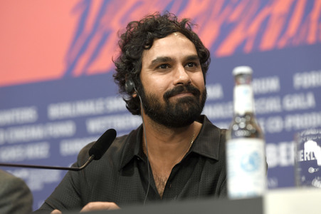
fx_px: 1203
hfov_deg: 15.2
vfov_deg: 10.1
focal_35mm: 135
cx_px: 160
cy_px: 107
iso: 1250
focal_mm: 135
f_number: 4
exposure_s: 1/320
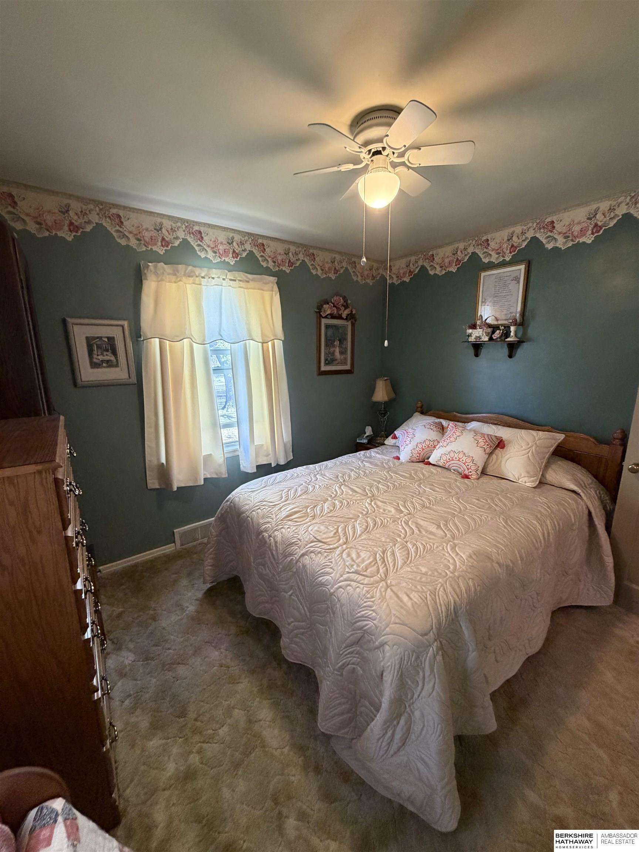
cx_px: 320
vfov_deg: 102.1
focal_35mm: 14
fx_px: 345
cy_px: 426
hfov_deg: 85.7
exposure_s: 1/60
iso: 400
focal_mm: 2.22
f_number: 2.2
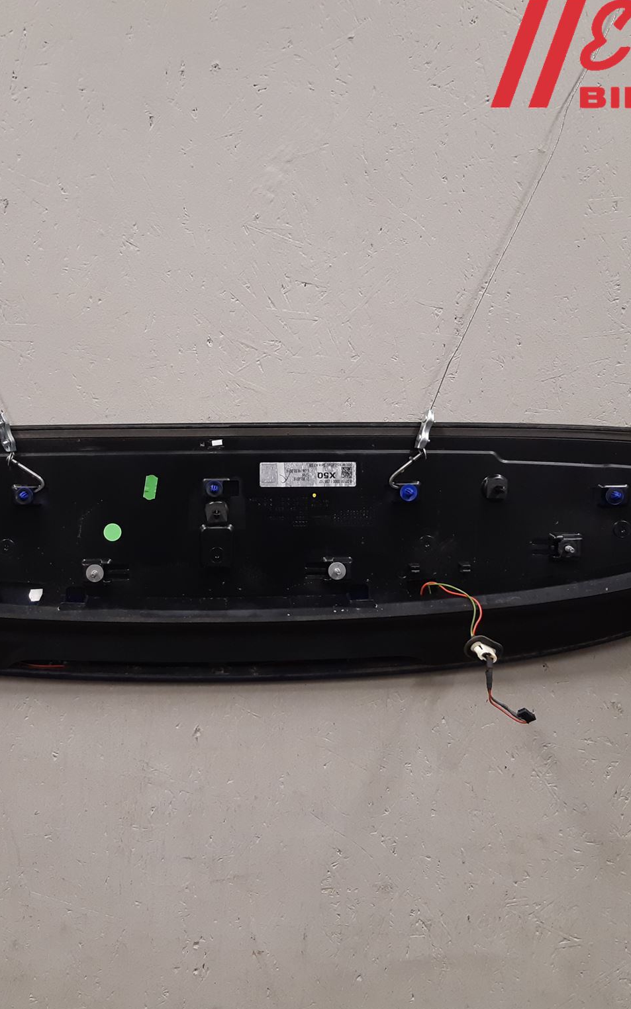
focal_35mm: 37
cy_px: 504
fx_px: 1018
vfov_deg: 52.8
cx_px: 219
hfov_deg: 34.2
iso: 160
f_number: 1.7
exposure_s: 1/50
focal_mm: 3.93
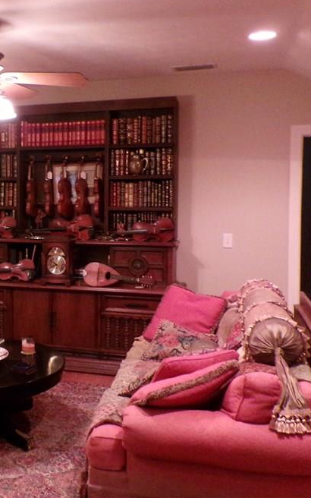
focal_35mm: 43
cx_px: -11
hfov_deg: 27.8
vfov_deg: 46.2
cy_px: 228
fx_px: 583
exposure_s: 1/17
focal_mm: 4.7
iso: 544
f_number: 3.2
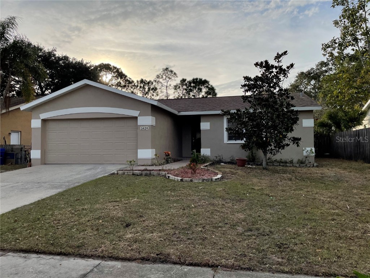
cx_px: 185
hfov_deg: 67.3
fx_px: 278
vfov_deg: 53.1
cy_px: 139
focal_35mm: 26
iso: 32
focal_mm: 4.2
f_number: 1.6
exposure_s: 1/5051
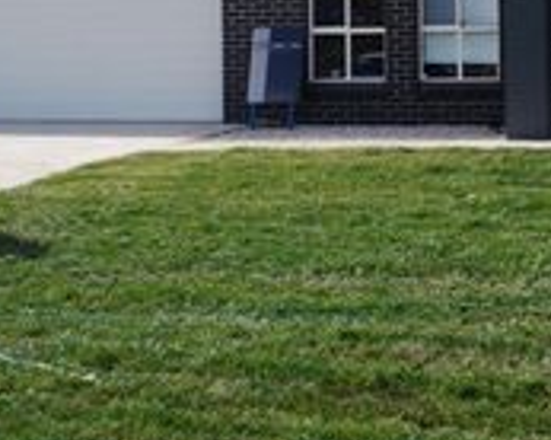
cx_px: 561
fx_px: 1124
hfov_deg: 26.0
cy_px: -33
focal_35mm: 69
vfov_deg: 21.1
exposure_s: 1/1000
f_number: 8
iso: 400
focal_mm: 18
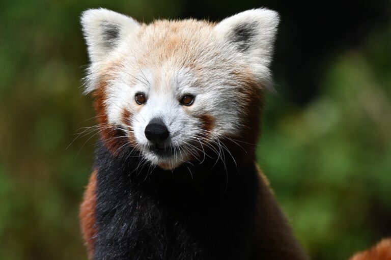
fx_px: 4341
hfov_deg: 5.2
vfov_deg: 3.4
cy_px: 130
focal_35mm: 400
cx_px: 196
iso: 800
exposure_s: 1/4000
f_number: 8
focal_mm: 400
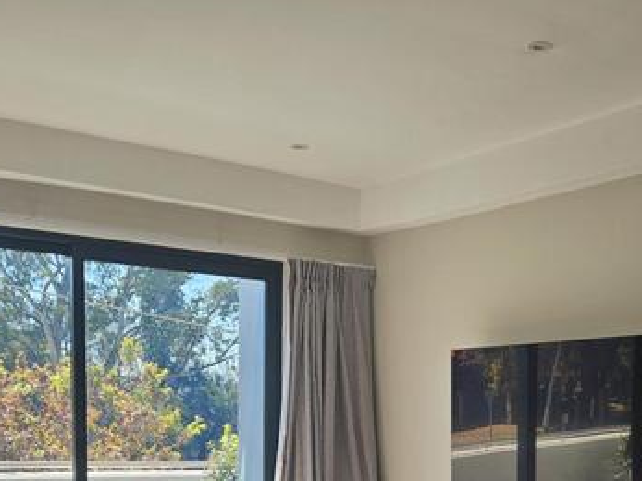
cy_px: 507
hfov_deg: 35.7
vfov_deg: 25.8
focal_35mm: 53
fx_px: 983
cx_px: 450
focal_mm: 5.4
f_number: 1.8
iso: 25
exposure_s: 1/358
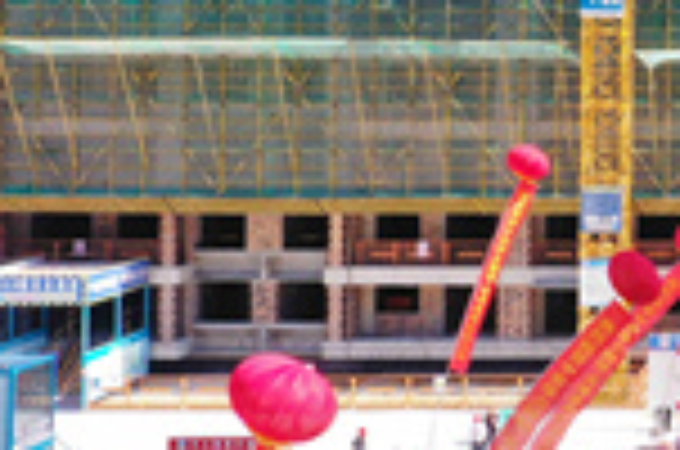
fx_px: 1923
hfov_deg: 17.8
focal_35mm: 102
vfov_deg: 13.2
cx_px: 1036
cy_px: 9
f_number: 5
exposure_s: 1/200
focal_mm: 10.26
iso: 100
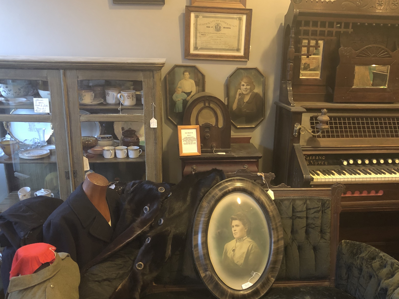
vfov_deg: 39.5
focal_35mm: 36
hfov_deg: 51.2
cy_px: 180
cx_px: 228
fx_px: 415
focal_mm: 3.99
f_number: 1.8
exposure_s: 1/7
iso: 80
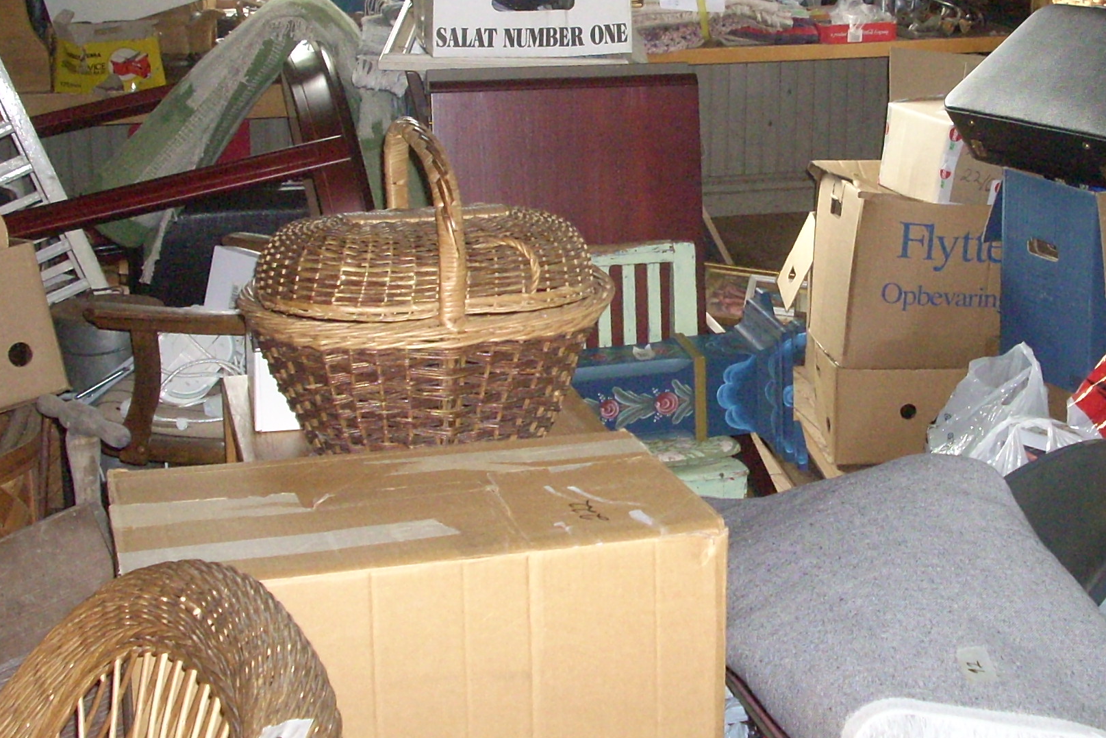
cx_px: 717
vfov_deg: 22.1
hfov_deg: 32.7
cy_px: 204
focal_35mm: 61
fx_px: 1874
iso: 400
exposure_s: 1/60
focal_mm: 6.2
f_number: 2.8
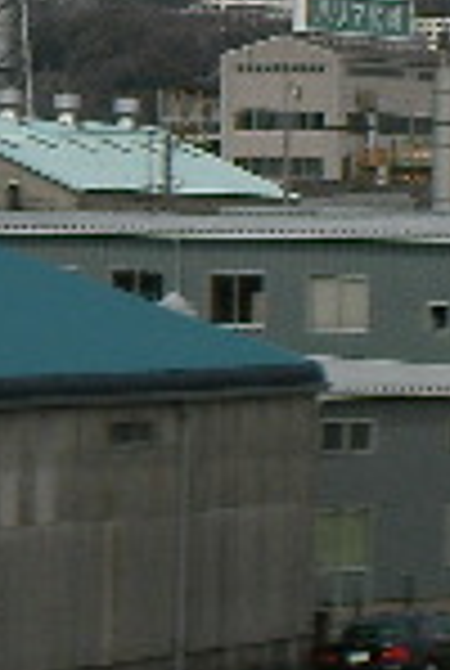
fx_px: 5655
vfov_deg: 6.8
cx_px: 40
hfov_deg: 4.6
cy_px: -13
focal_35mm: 303
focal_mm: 11.3
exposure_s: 1/690
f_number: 4.6
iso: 50
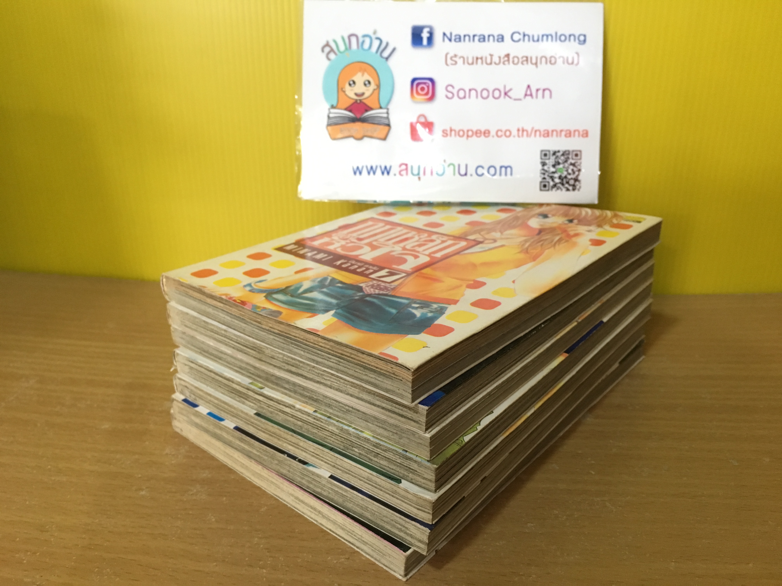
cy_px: 293
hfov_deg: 61.7
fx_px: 655
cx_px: 391
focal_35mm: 29
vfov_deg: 48.2
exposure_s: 1/33
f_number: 2.2
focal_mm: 4.15
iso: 250
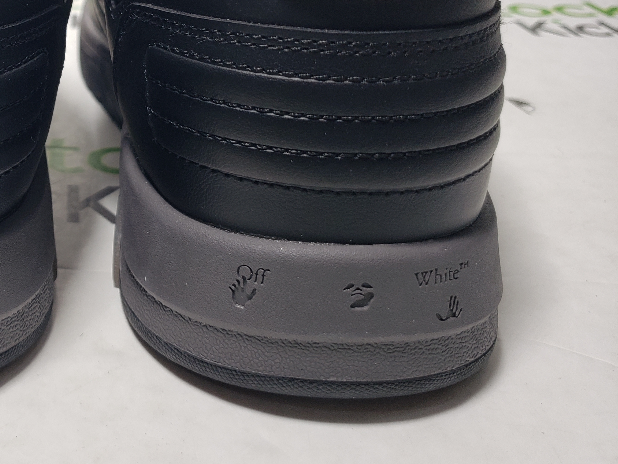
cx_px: 38
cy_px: 70
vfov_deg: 28.8
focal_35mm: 49
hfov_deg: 36.0
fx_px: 875
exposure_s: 1/317
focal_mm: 4.3
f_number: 1.5
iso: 50
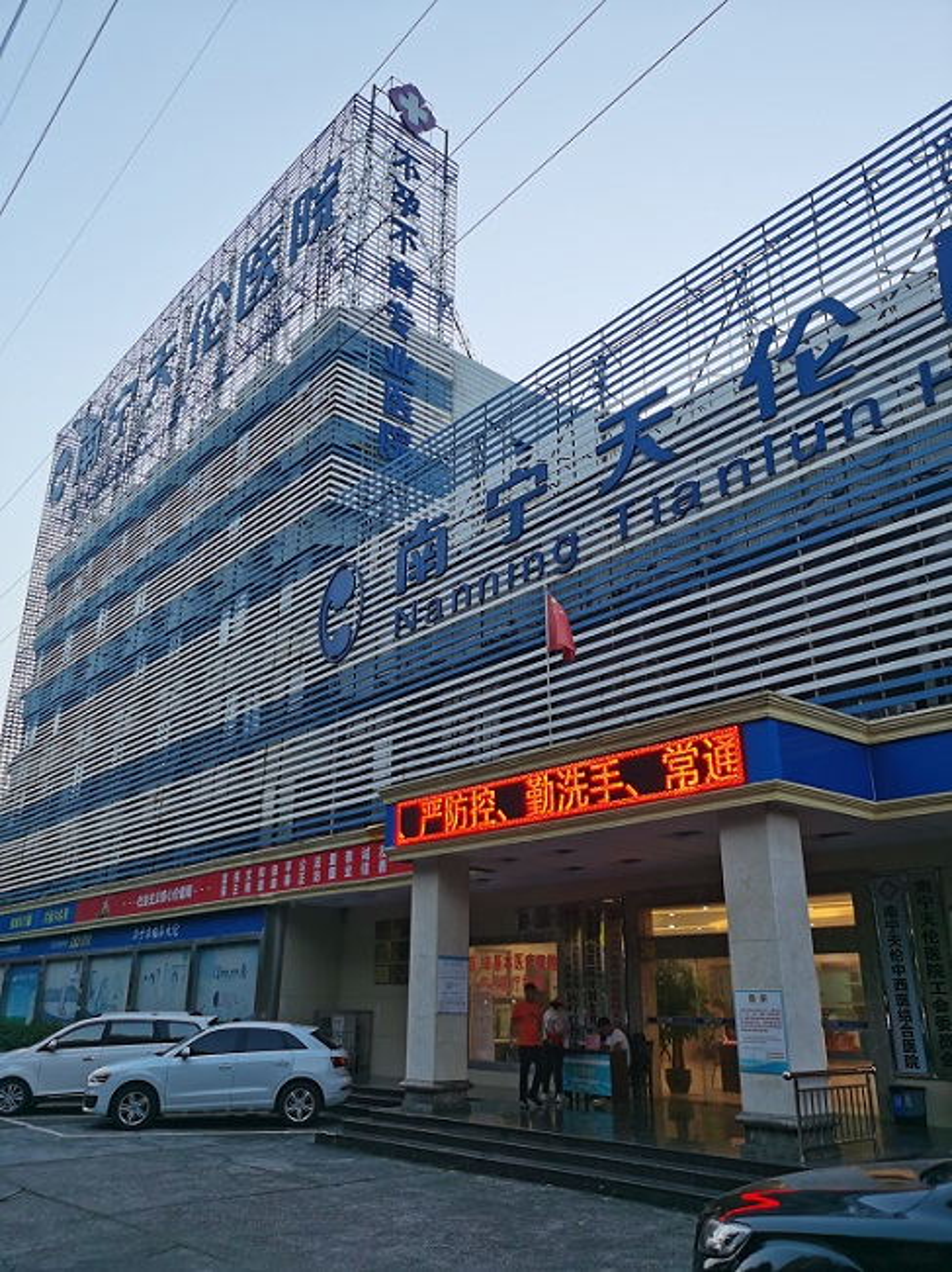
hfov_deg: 51.3
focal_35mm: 27
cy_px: 636
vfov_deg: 65.3
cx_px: 476
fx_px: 991
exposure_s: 1/99.9
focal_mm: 5.58
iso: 50
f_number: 1.8
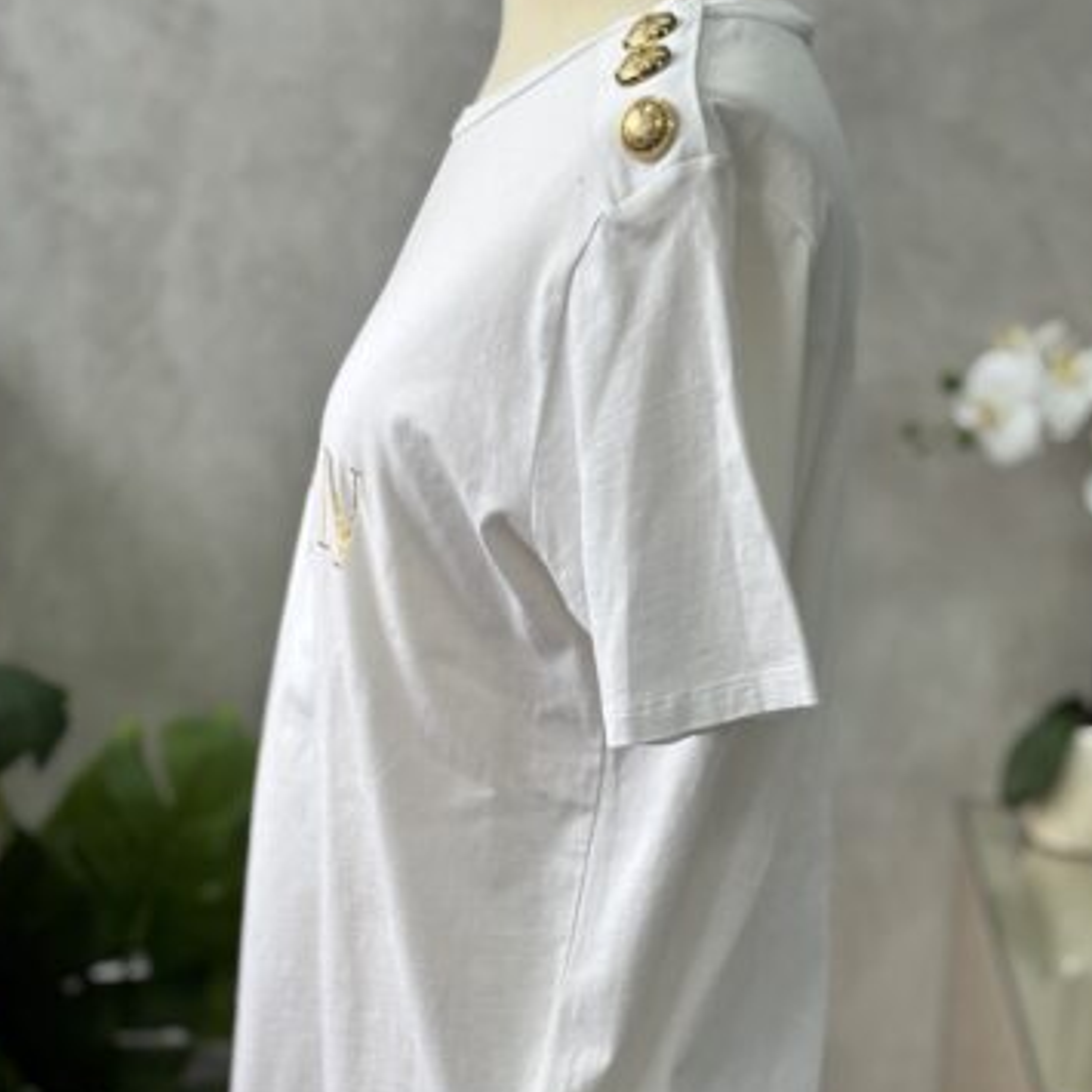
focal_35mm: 69
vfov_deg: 24.9
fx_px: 2463
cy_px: 721
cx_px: 572
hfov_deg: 25.0
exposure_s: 1/100
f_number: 1.6
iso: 25
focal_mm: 5.96
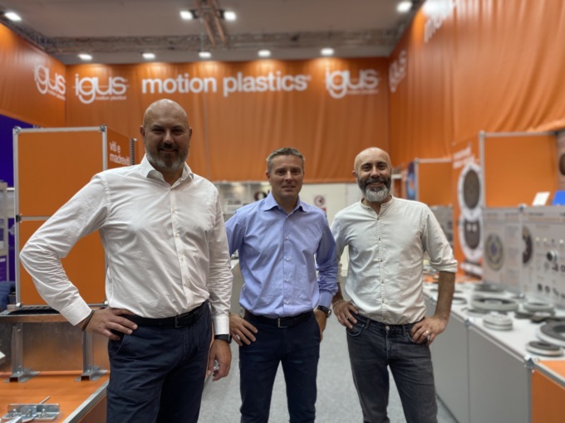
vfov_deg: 53.1
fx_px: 424
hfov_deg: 67.3
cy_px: 212
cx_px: 282
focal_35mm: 26
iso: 32
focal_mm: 4.25
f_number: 1.8
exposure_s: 1/161
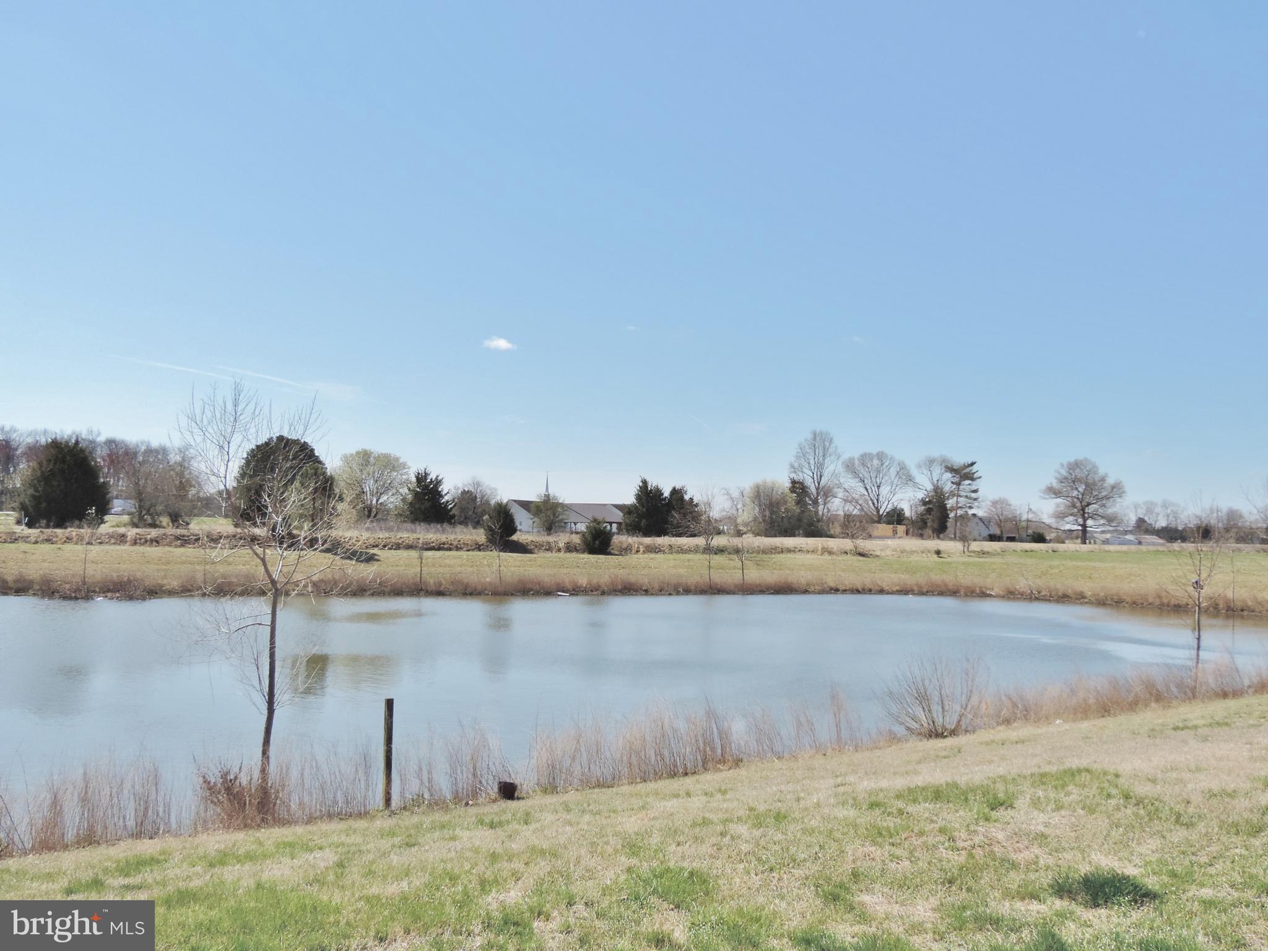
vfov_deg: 46.8
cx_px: 634
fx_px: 1099
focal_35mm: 30
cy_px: 476
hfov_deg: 60.0
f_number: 3.1
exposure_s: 1/2000
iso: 110
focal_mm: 5.3
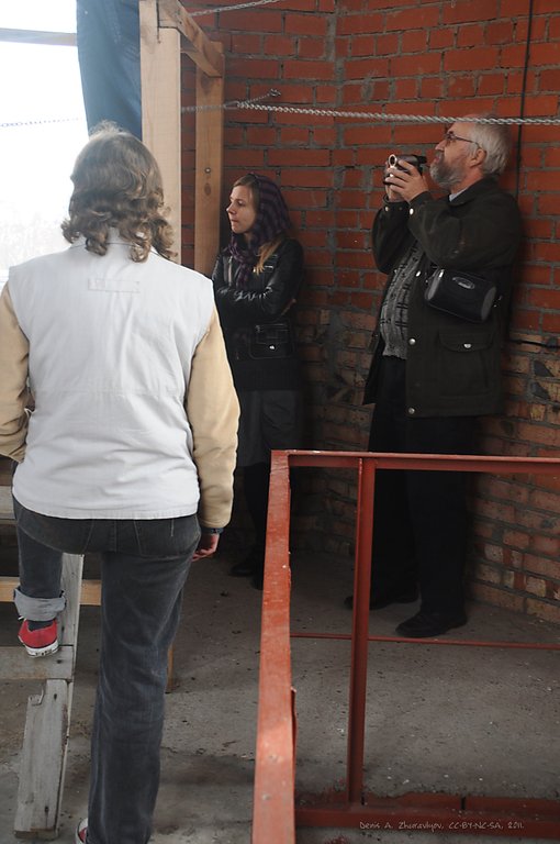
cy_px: 422
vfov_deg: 37.9
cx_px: 280
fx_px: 1228
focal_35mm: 52
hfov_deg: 25.7
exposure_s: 1/60
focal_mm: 35
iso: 400
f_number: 8
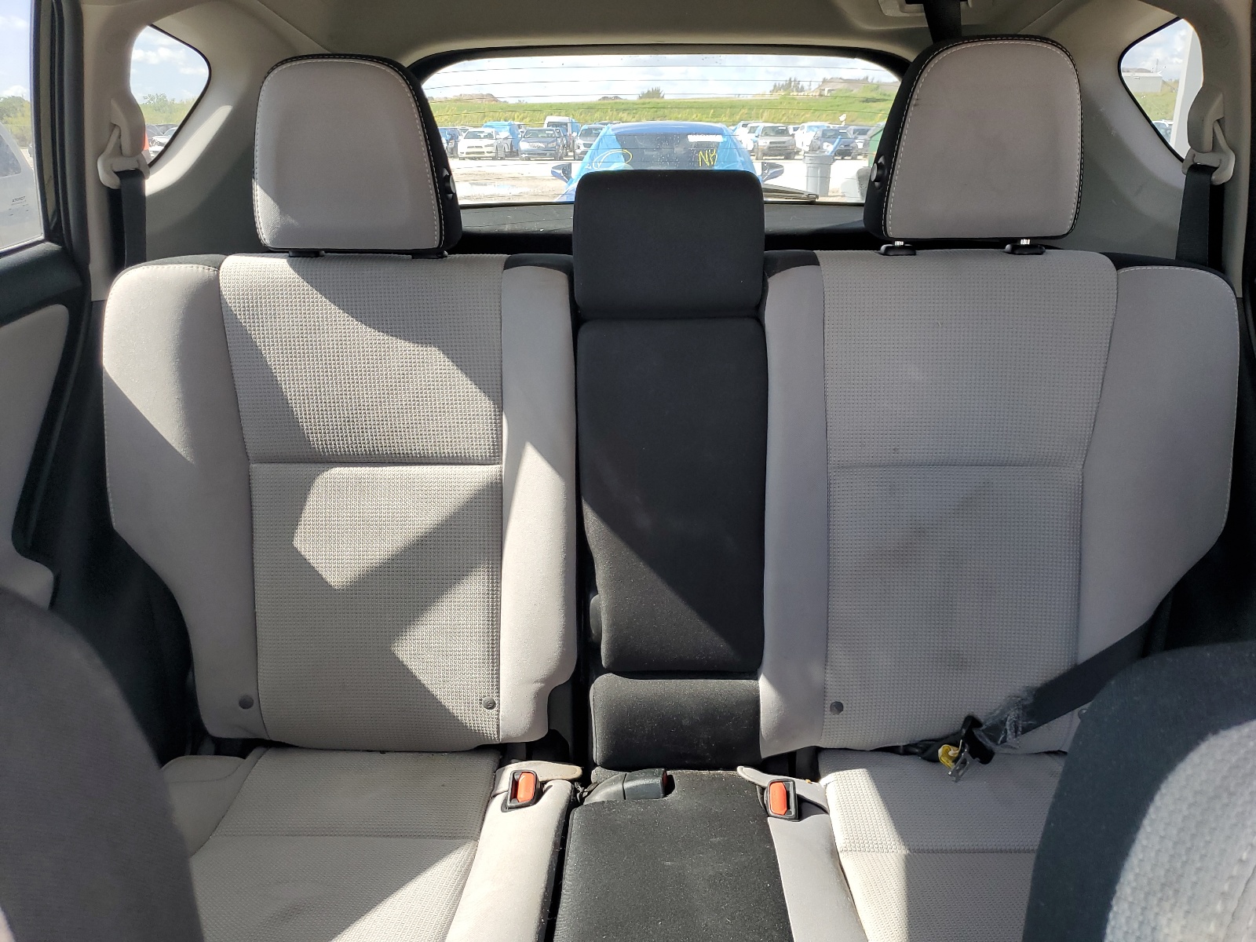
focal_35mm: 26
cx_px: 628
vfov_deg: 53.1
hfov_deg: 67.3
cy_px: 471
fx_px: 943
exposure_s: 1/120
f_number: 1.5
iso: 59
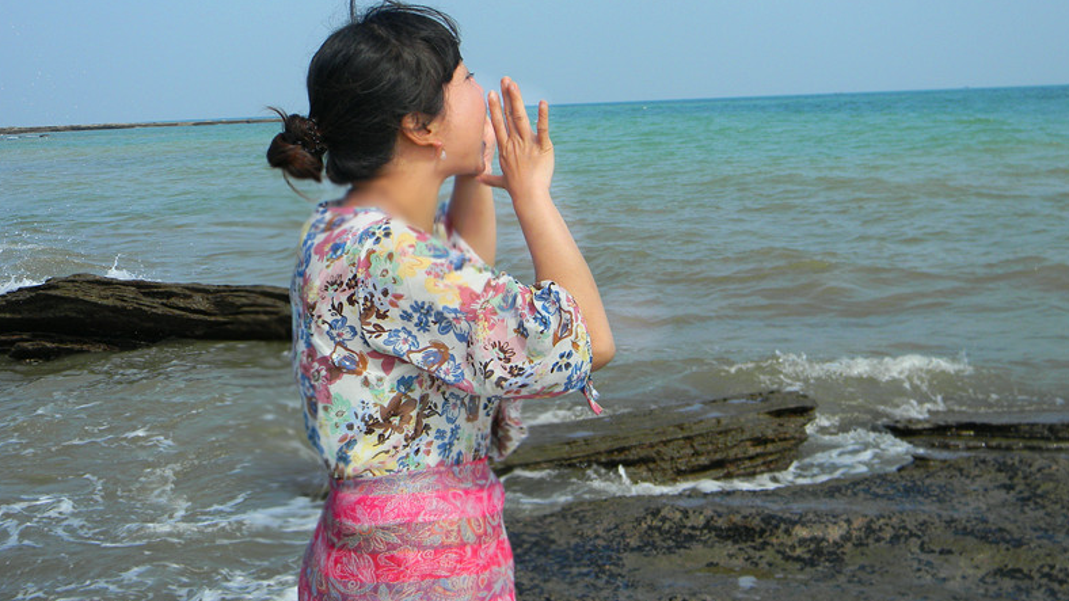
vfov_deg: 23.0
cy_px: 236
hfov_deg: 39.9
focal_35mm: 52
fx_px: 1474
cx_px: 533
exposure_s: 1/825
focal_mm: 8.6
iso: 80
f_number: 3.9
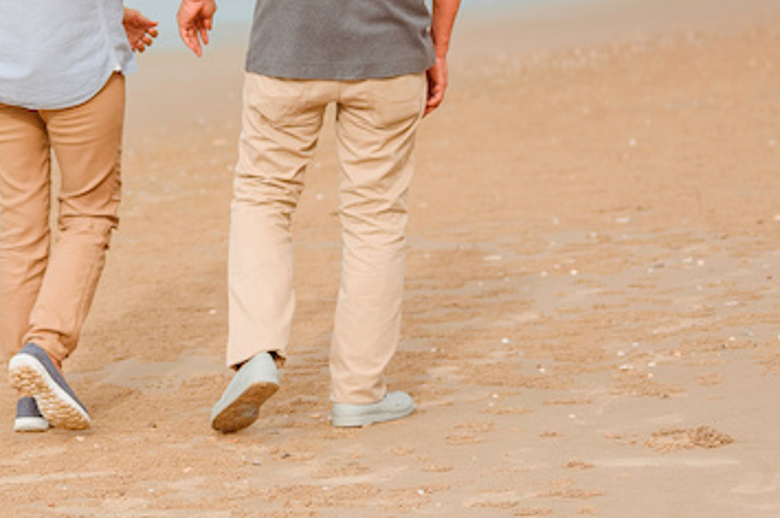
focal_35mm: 141
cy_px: -137
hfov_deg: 14.1
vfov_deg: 9.6
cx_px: -178
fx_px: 3052
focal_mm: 50
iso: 100
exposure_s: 1/3200
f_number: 1.8
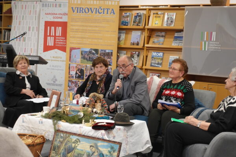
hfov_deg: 28.8
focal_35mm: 70
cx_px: 118
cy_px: 78
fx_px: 459
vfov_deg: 19.5
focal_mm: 25.7
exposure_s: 1/80
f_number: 2.8
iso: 800
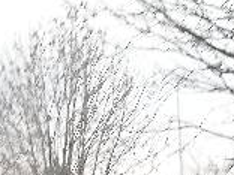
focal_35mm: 144
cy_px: 353
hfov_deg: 13.7
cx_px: 136
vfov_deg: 9.6
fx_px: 973
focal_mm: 5.7
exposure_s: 1/54
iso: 109
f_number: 2.8
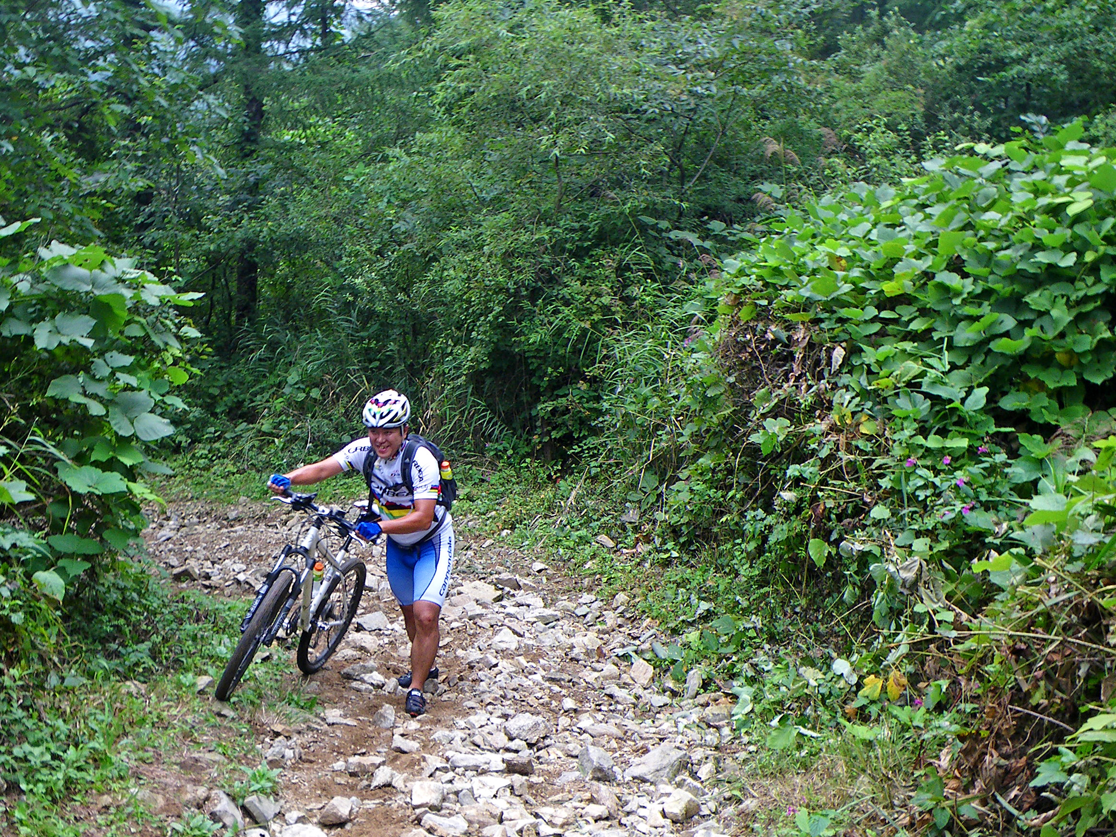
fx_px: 1419
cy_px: 551
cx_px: 296
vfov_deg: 32.6
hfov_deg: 41.8
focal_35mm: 44
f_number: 3.5
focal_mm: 5
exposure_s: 1/50
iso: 50
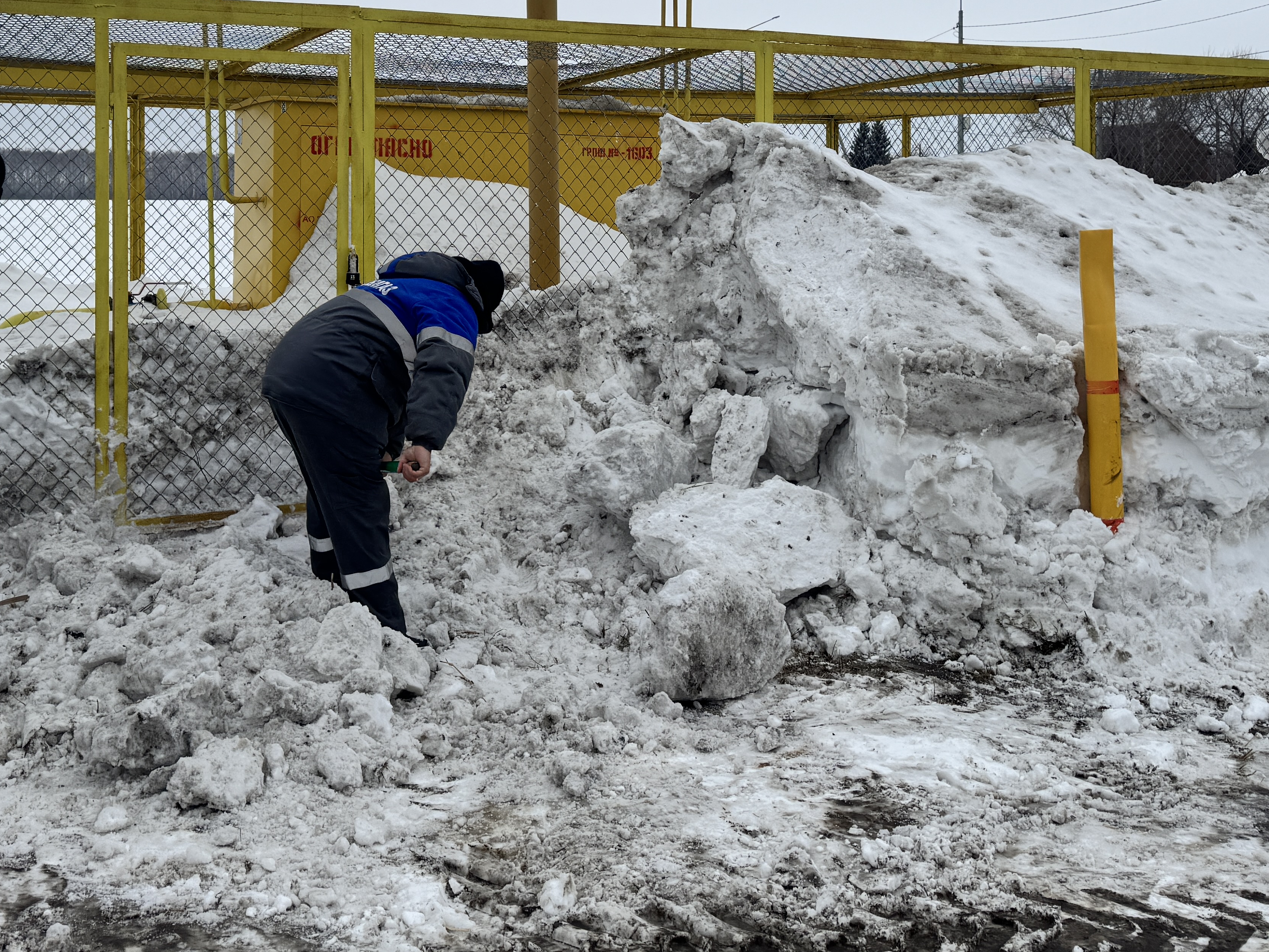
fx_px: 1503
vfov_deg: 34.1
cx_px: 582
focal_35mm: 41
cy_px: 197
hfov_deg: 45.7
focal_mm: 6.76
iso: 80
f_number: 1.78
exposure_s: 1/5814
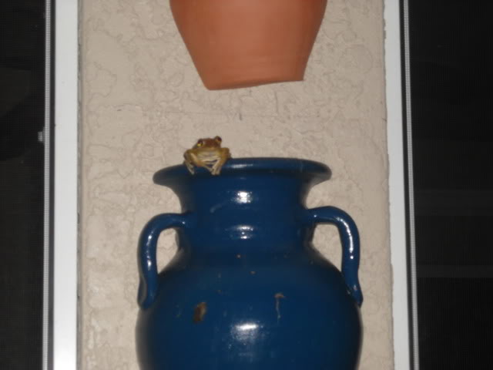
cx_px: 246
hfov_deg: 18.7
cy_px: 185
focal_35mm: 105
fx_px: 1495
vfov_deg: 14.1
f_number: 4.7
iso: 64
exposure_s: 1/125
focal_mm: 17.1
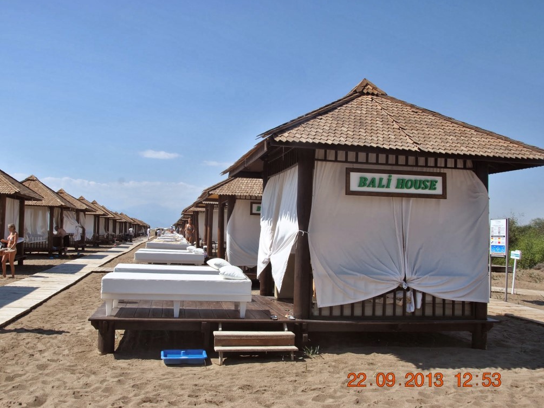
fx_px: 519
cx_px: 250
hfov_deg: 55.3
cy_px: 203
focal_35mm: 33
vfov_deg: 42.9
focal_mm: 20
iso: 100
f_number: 9
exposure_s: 1/320
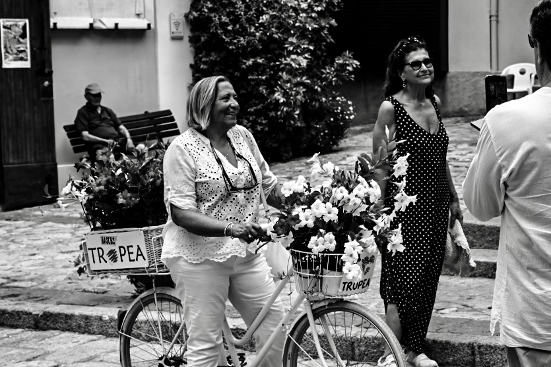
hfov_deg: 20.5
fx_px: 1485
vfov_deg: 14.1
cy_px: 277
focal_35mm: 97
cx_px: 509
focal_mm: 50
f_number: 7.1
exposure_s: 1/200
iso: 180
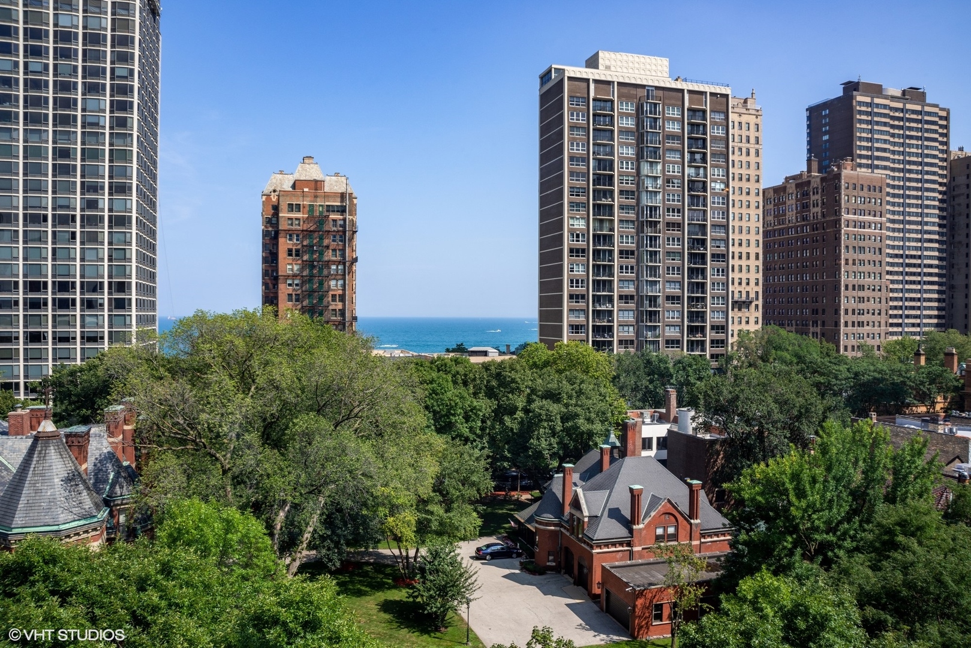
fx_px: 755
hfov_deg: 65.5
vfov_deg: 46.4
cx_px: 486
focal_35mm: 28
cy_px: 324
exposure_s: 1/50
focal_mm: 28
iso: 100
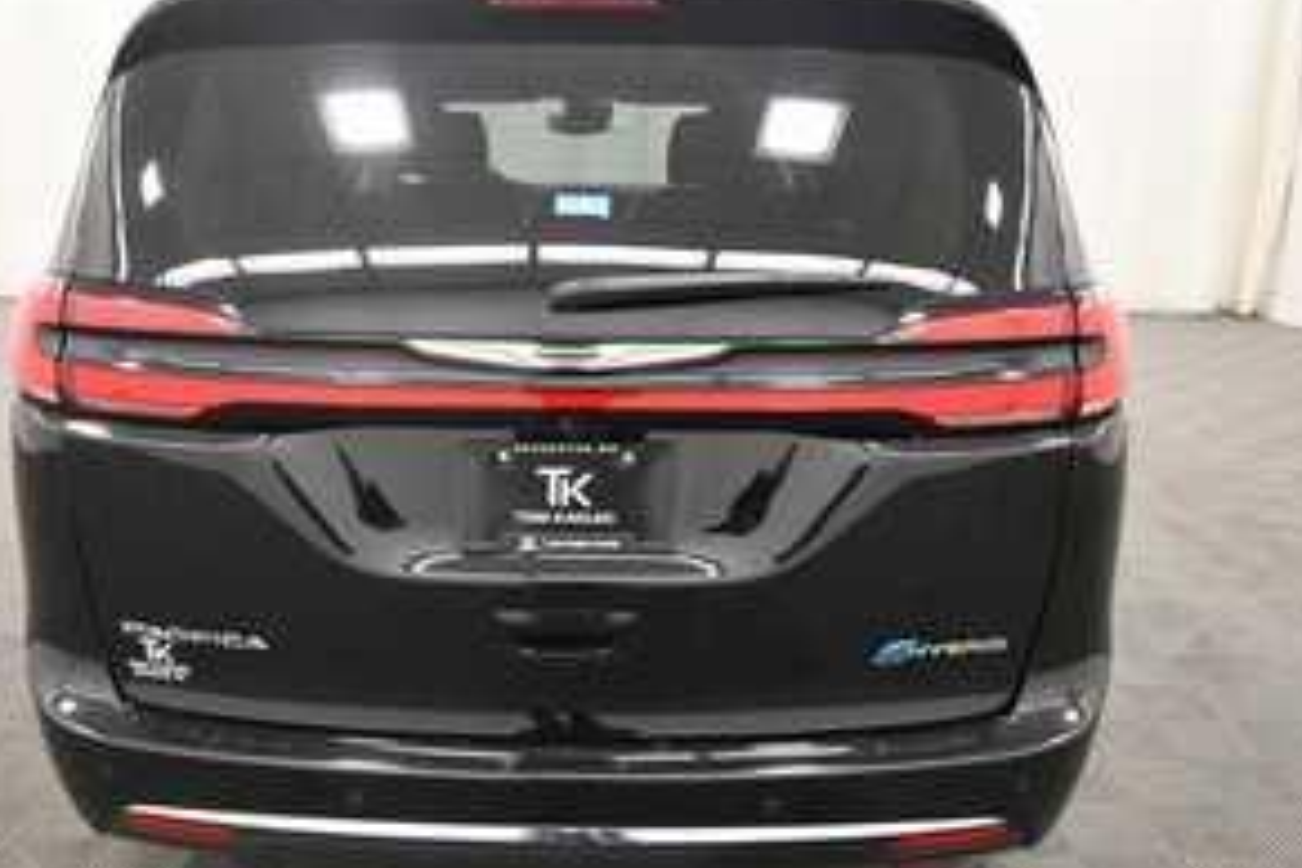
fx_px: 1193
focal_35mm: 33
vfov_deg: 40.0
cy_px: 423
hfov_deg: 57.1
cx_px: 577
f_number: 5.3
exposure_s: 1/125
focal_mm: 16
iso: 1800
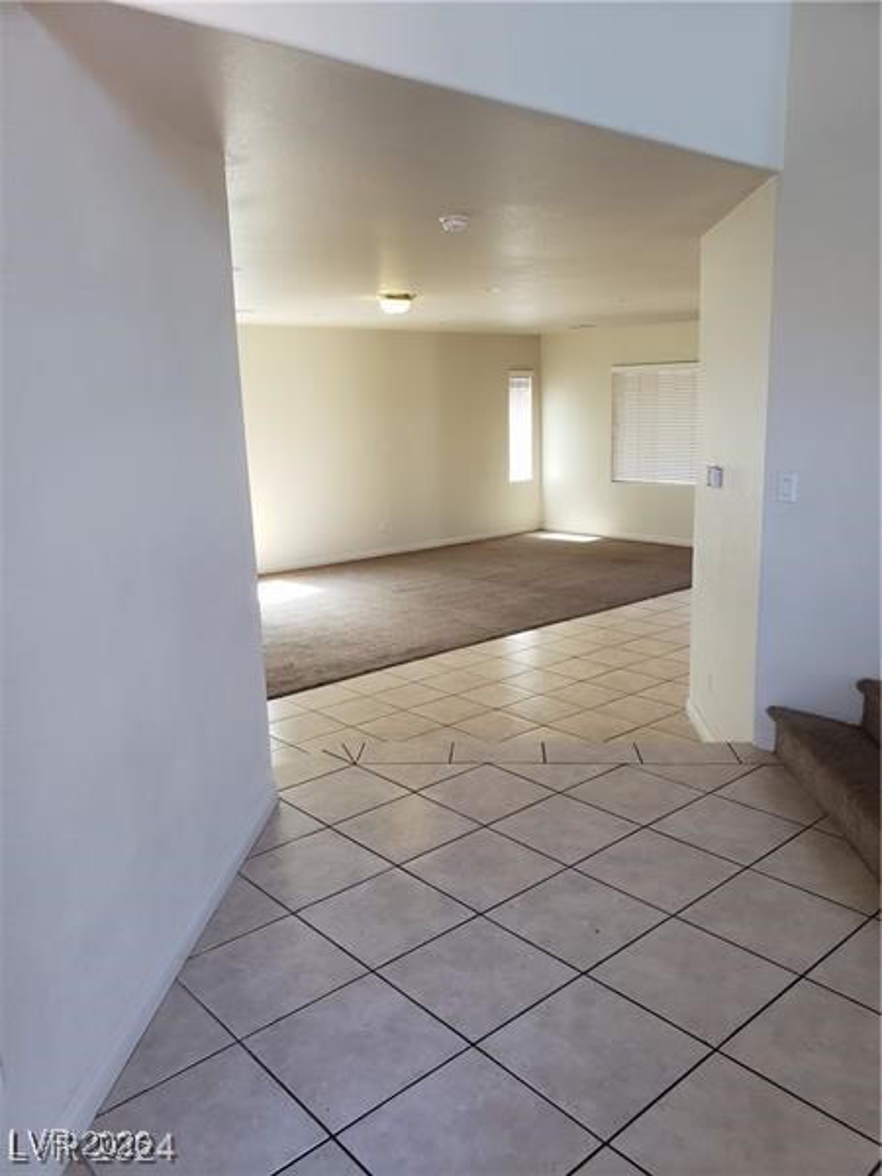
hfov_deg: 53.1
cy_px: 588
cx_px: 441
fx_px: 883
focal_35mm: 26
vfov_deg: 67.3
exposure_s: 1/120
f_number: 2.4
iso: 320
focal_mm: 4.3
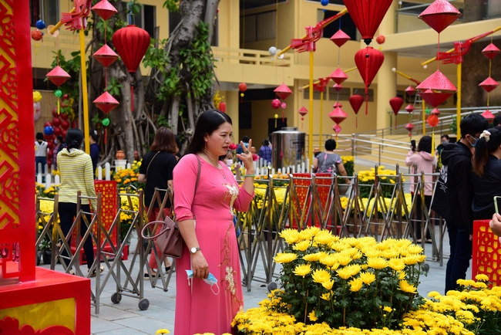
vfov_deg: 21.9
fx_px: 863
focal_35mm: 62
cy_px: 168
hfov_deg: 32.4
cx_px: 250
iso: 160
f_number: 5
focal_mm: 62
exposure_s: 1/200
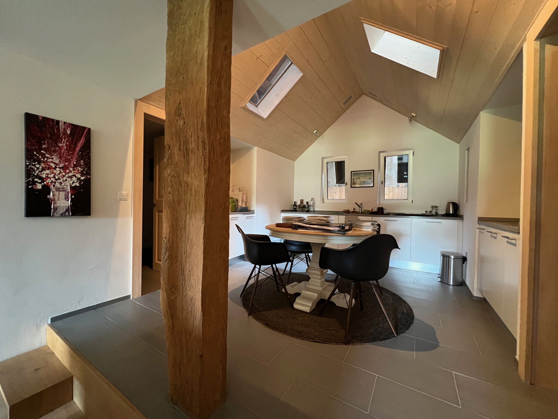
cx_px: 279
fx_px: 210
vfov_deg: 89.9
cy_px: 210
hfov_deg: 106.2
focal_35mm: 13
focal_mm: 1.57
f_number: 1.8
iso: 800
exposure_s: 1/50
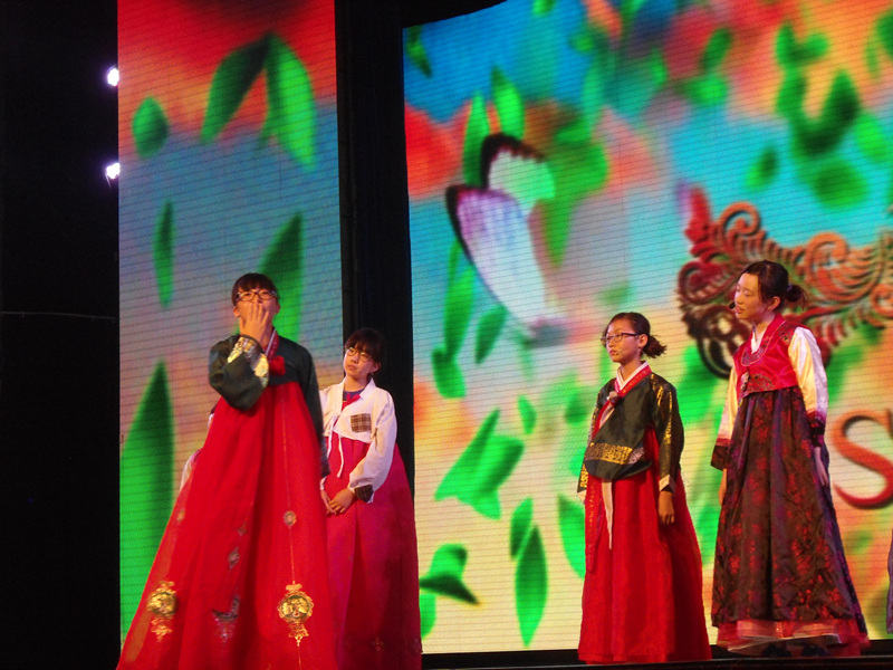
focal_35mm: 74
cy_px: 335
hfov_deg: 26.3
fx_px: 1909
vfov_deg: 19.9
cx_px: 446
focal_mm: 13.2
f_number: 4.7
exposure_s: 1/60
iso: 400
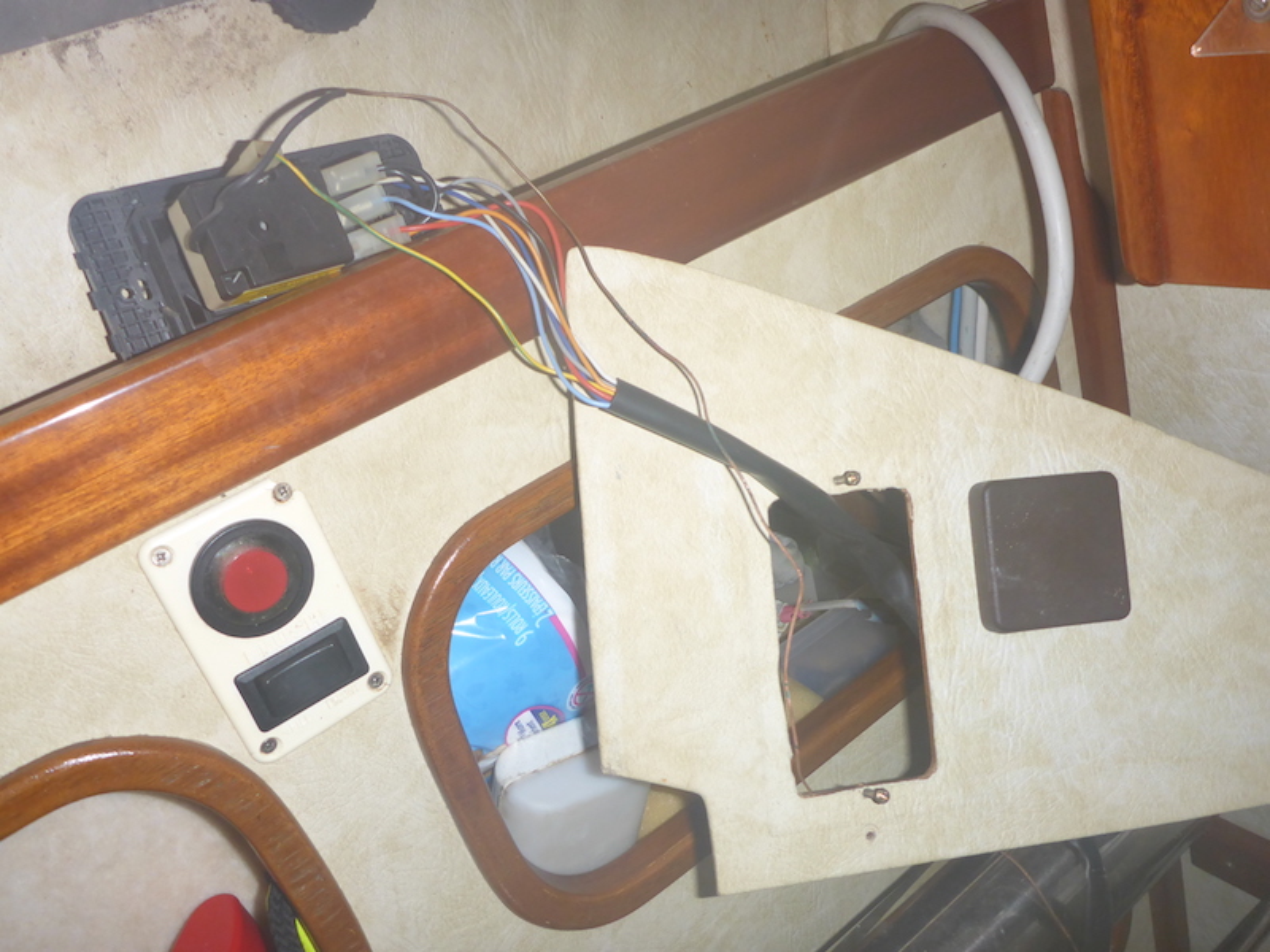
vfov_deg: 49.7
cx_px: 635
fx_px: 1027
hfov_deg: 63.4
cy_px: 476
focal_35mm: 28
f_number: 3.3
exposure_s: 1/125
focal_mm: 4.9
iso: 200
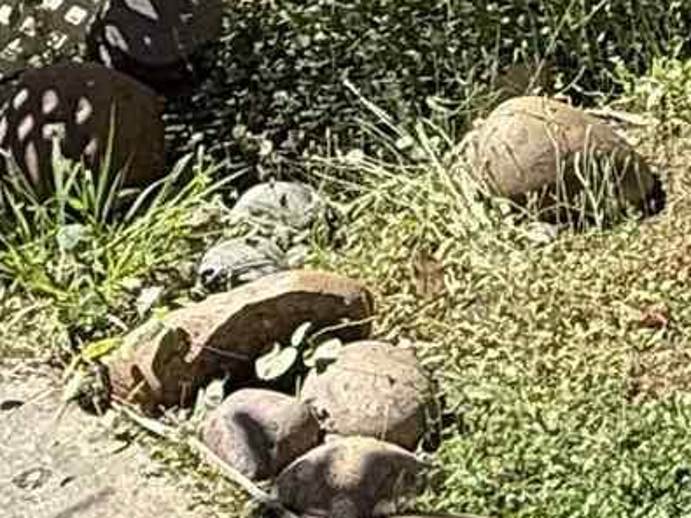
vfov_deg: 12.5
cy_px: -380
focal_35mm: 109
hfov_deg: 15.6
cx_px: 1228
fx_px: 2175
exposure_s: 1/1189
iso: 64
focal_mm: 2.22
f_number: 2.2
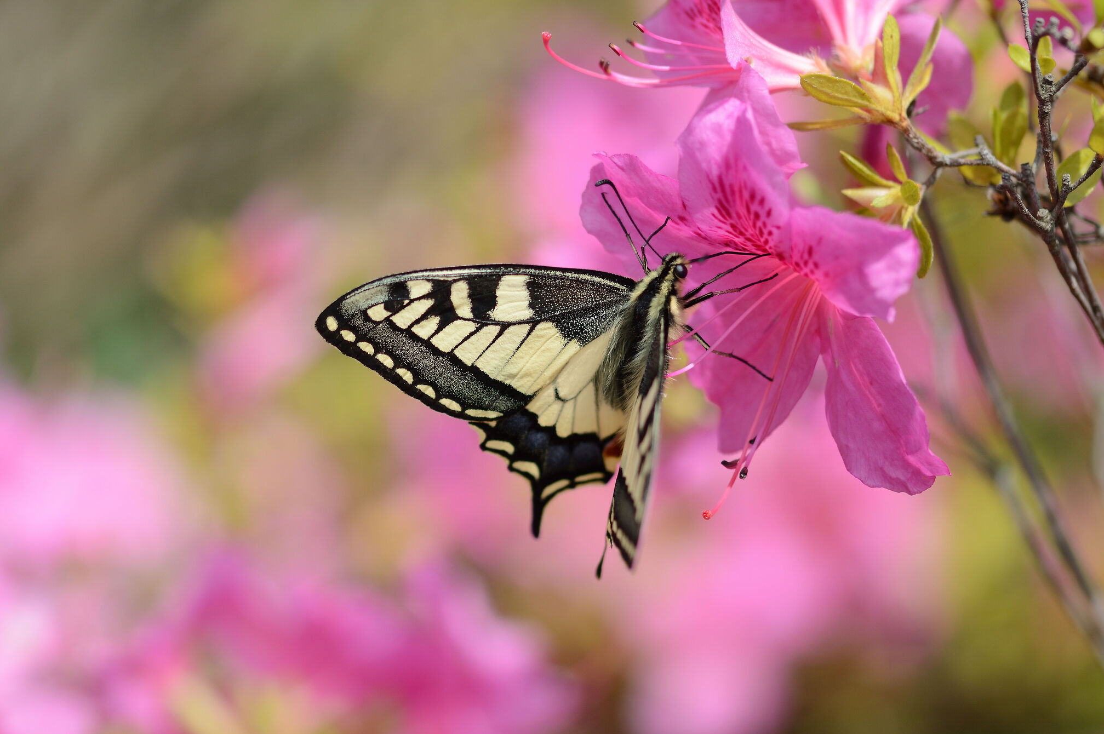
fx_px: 5748
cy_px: 349
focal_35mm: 188
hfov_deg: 11.0
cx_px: 517
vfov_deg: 7.3
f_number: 3.5
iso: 100
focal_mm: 105
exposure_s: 1/1000
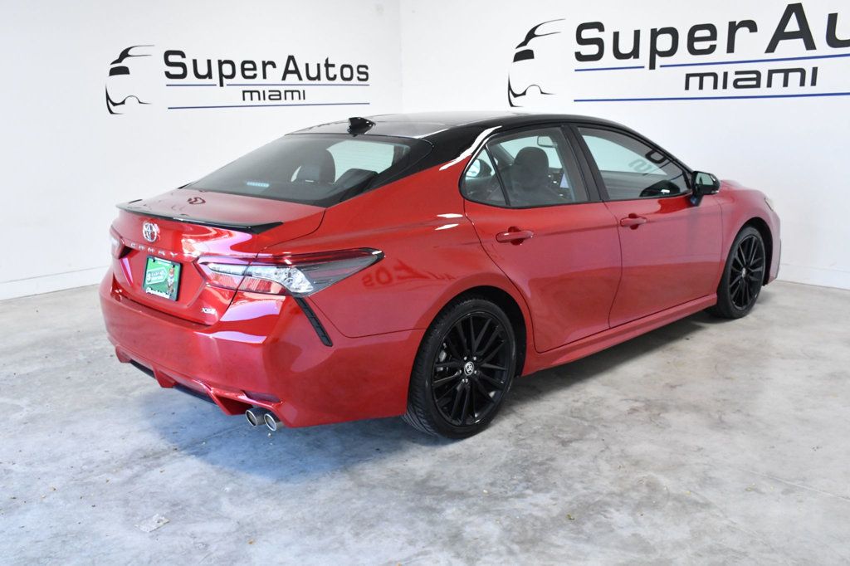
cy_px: 283
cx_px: 425
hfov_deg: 55.8
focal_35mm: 34
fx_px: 802
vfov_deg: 38.9
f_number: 8
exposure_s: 1/250
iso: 2500
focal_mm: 23
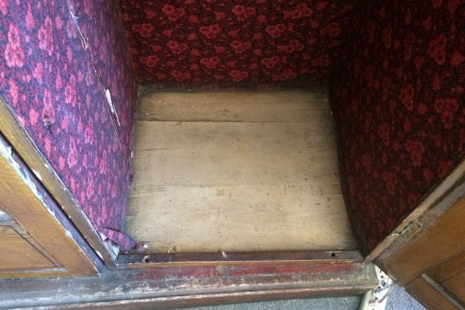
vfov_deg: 41.0
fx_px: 413
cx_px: 236
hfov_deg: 58.7
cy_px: 178
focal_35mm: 32
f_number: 2.2
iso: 500
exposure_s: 1/15
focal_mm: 4.12
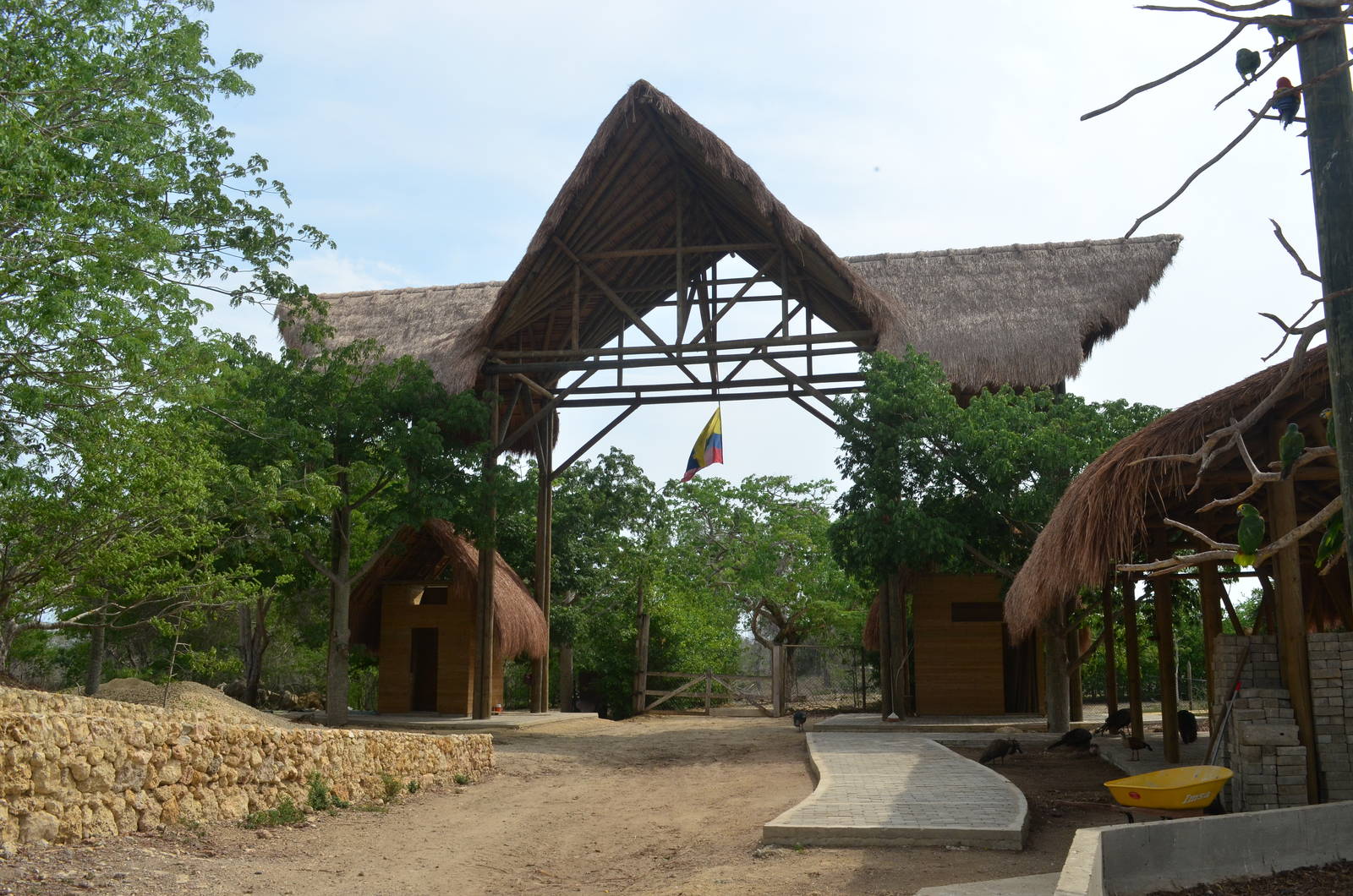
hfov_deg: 57.3
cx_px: 676
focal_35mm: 33
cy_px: 448
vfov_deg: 39.8
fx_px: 1238
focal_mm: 22
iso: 400
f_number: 9
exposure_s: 1/800
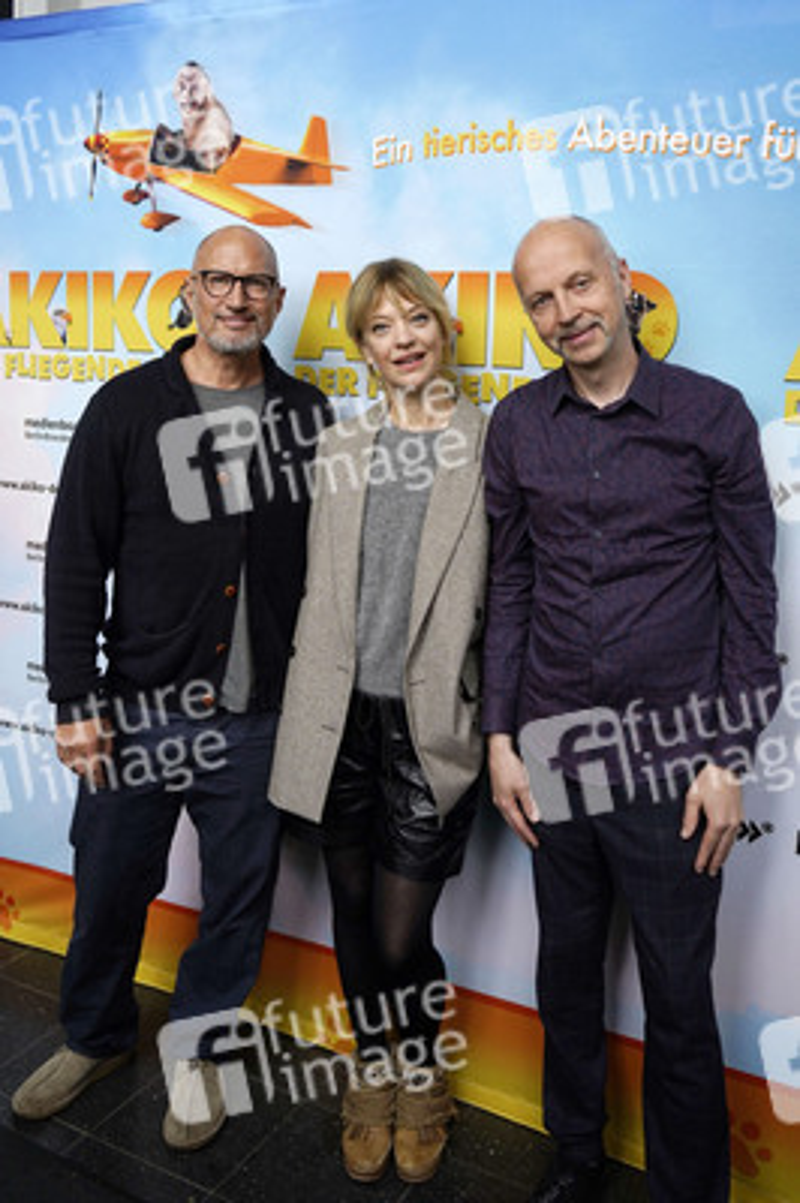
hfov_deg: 46.3
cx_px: 400
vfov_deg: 65.5
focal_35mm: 28
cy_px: 602
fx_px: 935
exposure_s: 1/250
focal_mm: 28
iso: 640
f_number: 4
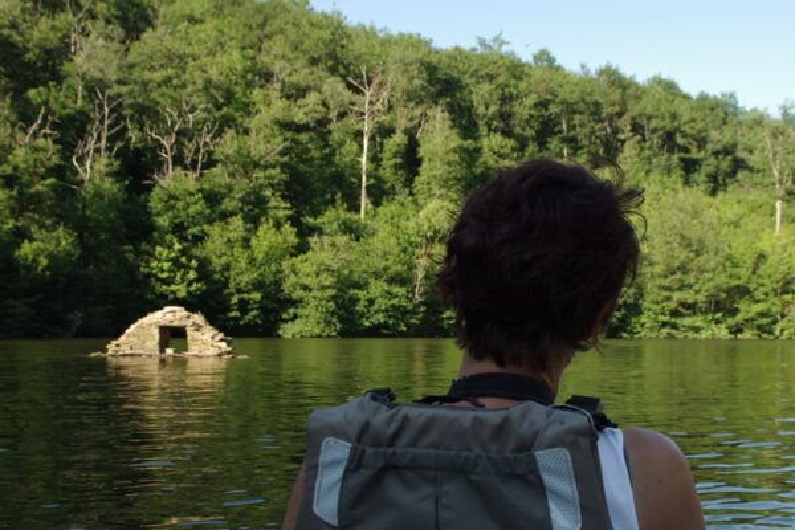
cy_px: 265
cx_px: 398
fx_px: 795
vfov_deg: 36.9
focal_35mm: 36
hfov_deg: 53.1
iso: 320
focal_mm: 24
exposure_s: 1/200
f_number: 6.3
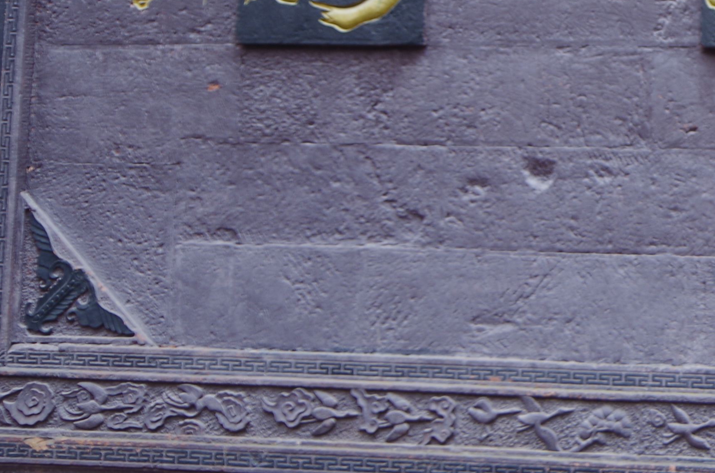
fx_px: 1764
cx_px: 1016
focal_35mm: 89
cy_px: 69
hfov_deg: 20.3
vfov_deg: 15.2
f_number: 4
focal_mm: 21
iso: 100
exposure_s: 1/50
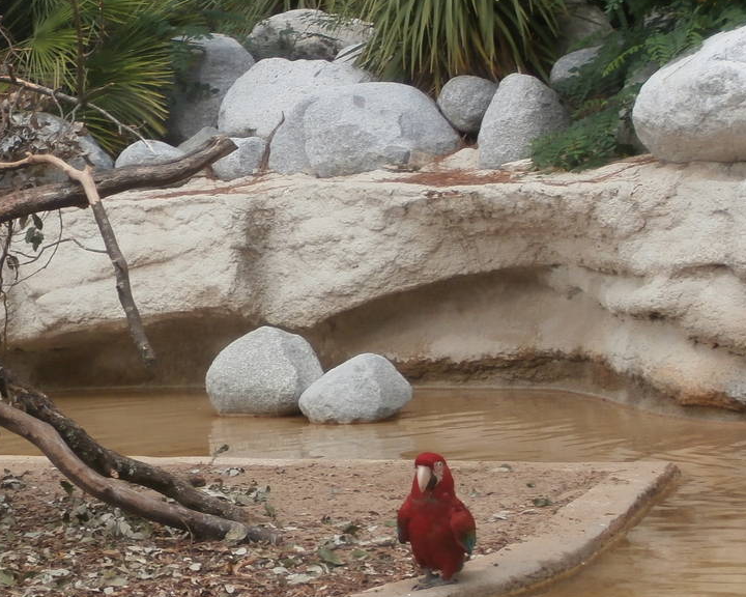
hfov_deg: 18.3
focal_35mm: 102
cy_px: 244
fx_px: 2252
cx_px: 4
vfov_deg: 15.1
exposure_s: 1/200
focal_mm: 8.29
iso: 100
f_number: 4.2
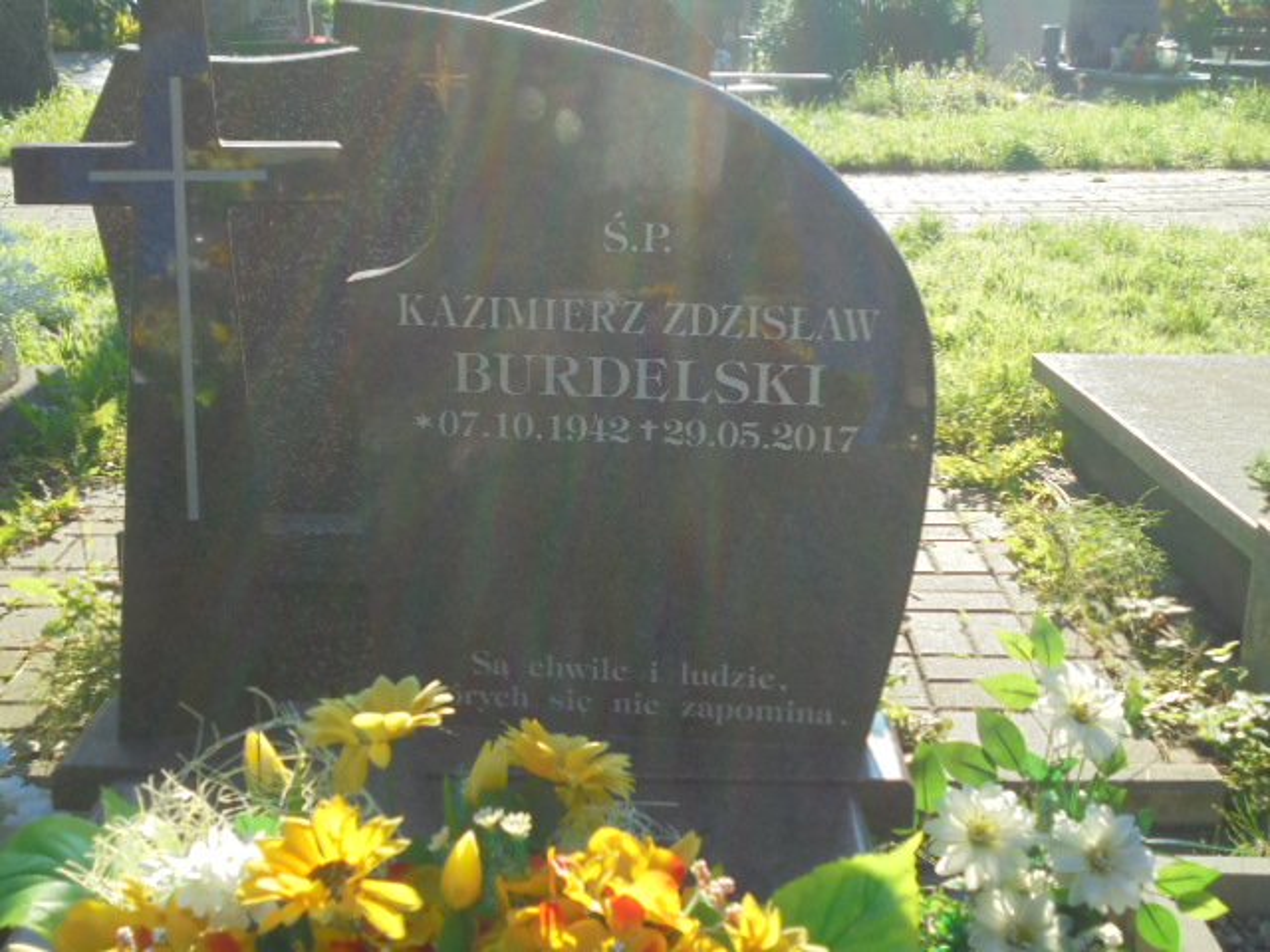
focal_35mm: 49
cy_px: 476
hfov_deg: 38.9
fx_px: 1798
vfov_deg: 29.7
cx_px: 635
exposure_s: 1/200
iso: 100
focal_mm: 8.9
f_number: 4.8
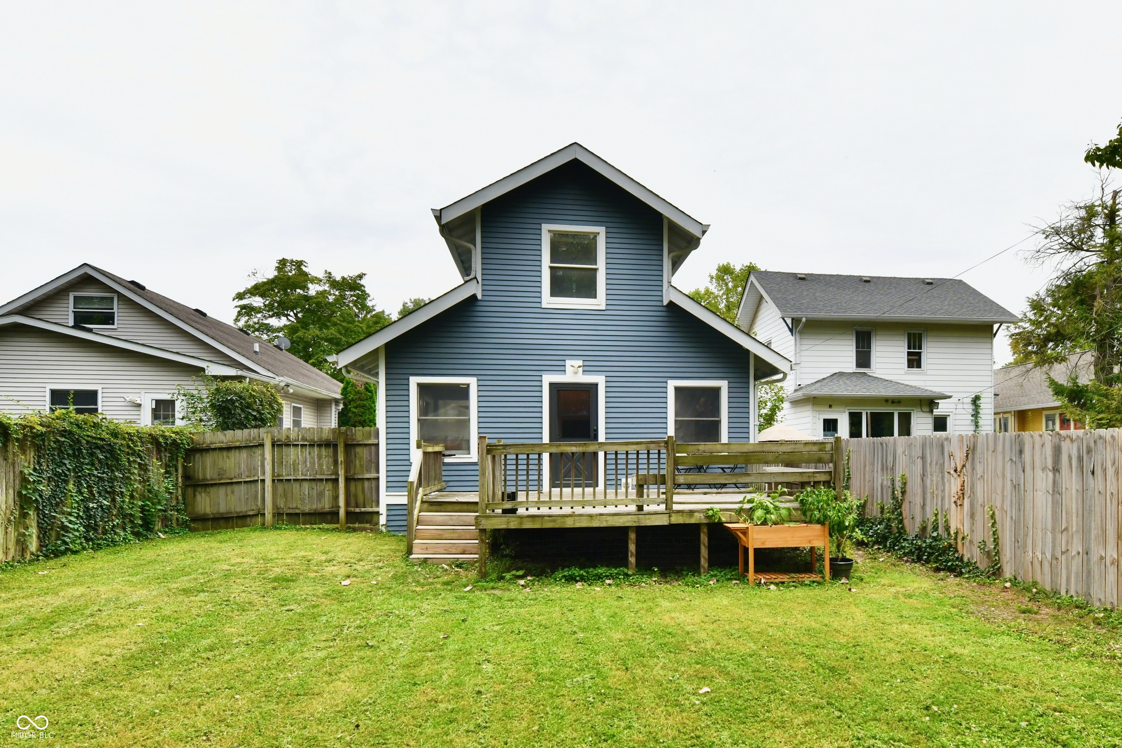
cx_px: 561
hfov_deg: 104.3
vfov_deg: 81.2
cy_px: 374
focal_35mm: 14
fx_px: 436
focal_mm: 14
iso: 640
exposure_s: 1/160
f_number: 6.3
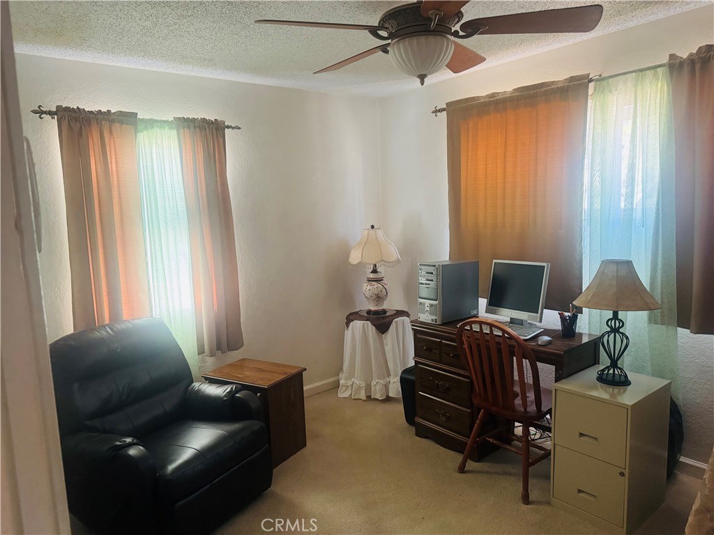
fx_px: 495
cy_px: 268
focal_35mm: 24
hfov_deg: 71.6
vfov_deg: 56.8
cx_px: 357
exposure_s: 1/60
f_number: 1.78
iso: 500
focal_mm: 6.76
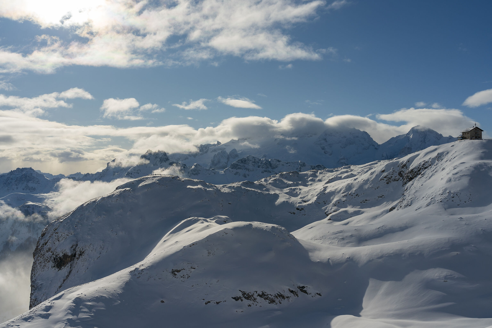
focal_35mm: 35
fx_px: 478
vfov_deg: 37.9
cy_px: 164
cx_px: 246
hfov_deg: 54.4
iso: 100
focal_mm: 35
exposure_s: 1/1000
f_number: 9
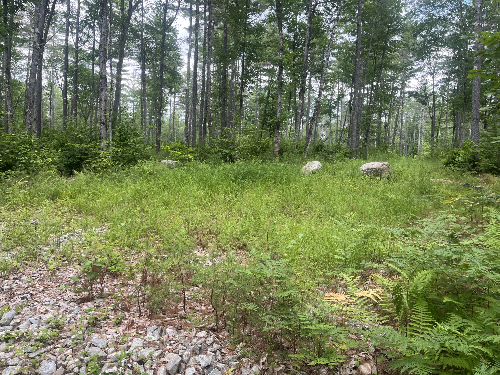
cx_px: 250
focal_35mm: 26
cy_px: 188
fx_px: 376
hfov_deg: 67.3
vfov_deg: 53.1
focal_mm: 5.1
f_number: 1.6
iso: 50
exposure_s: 1/467
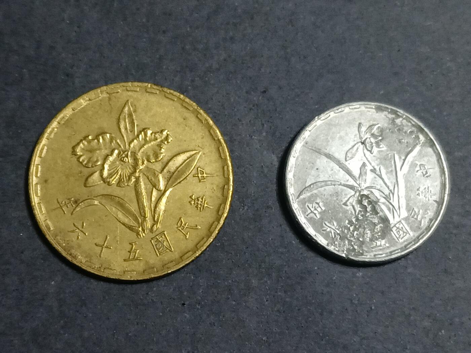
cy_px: 176
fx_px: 1048
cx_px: 236
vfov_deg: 19.1
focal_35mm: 77
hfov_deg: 25.3
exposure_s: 1/33.3
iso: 782
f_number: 1.8
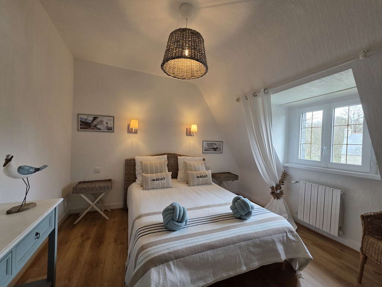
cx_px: 191
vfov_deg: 89.9
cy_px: 144
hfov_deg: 106.2
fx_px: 143
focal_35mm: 13
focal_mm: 2.2
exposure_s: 1/100
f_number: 1.9
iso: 80
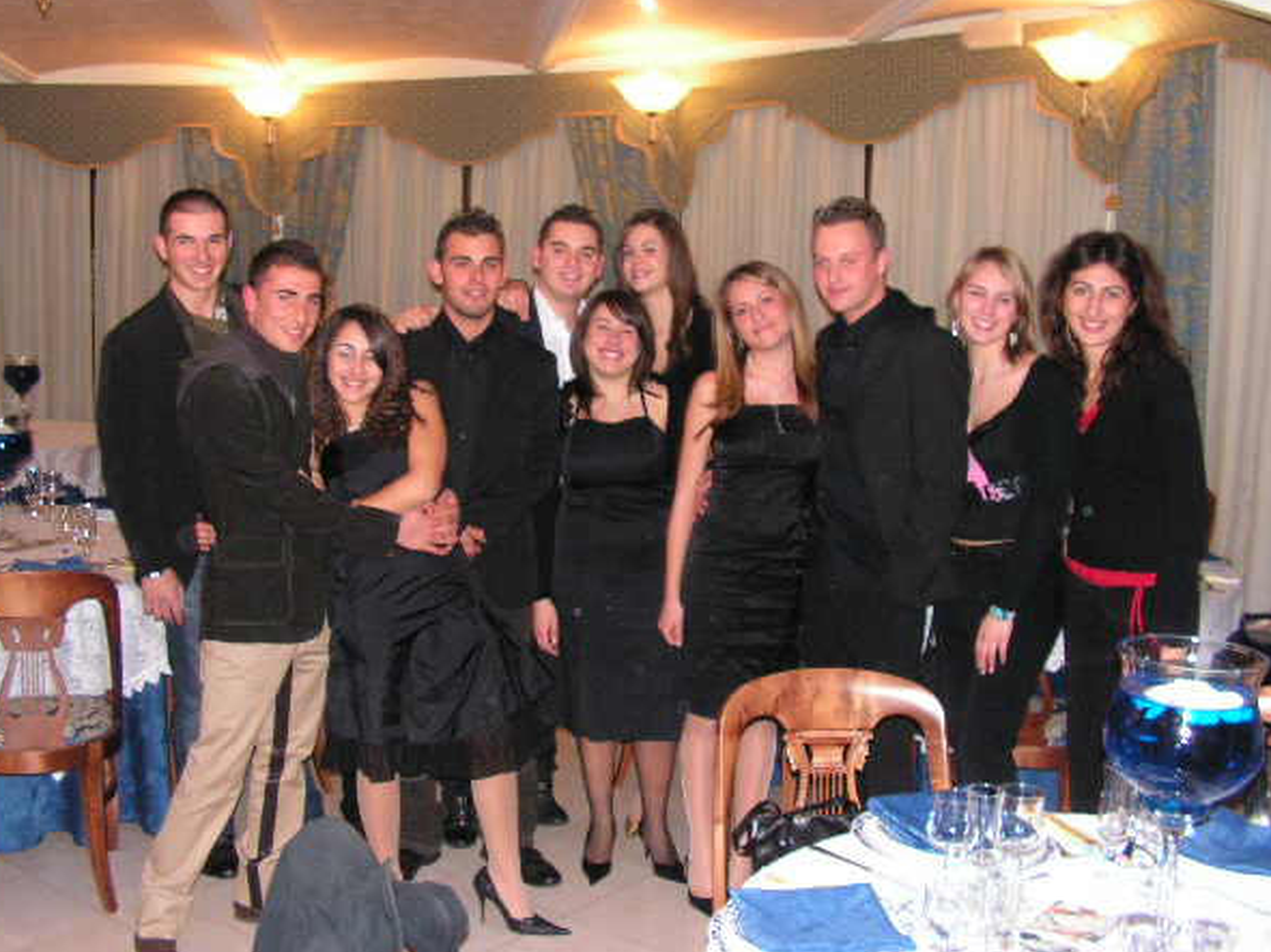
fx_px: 1432
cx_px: 624
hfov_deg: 47.9
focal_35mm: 39
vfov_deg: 36.8
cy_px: 471
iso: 200
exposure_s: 1/40
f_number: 3.2
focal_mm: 6
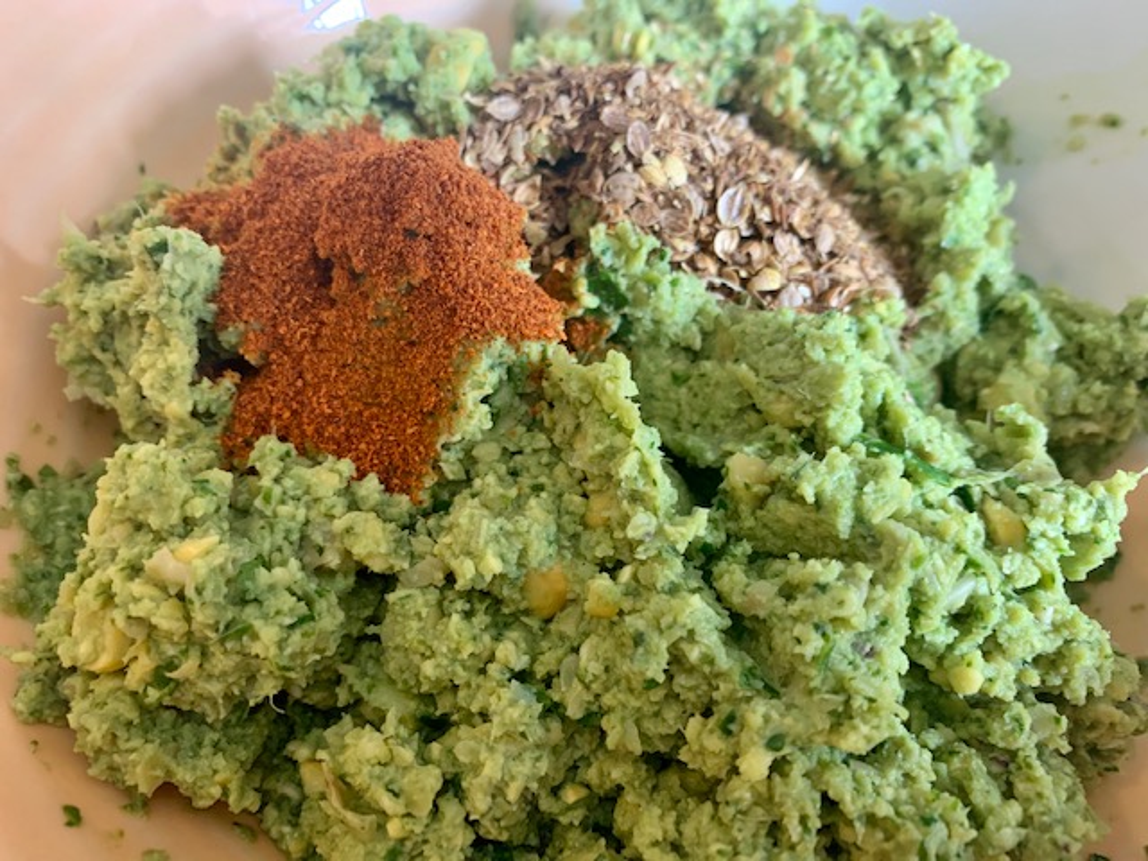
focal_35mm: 26
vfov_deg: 53.1
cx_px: 574
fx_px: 862
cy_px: 430
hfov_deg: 67.3
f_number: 1.8
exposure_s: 1/60
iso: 250
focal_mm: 4.25
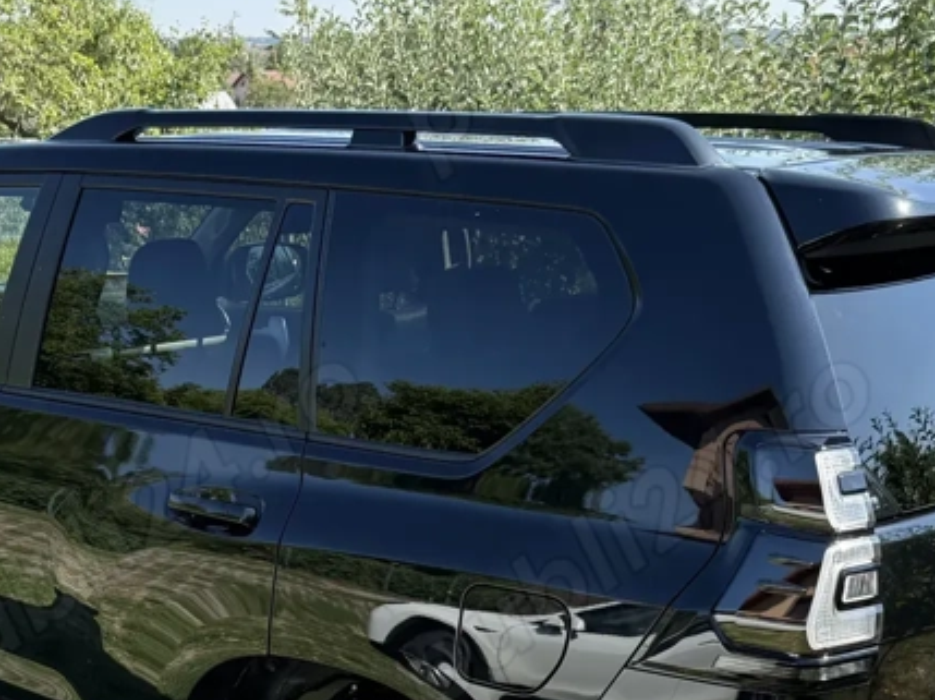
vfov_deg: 25.6
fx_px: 1511
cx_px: 379
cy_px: 574
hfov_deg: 34.3
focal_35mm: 56
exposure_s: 1/1314
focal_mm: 6.76
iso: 100
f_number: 1.78
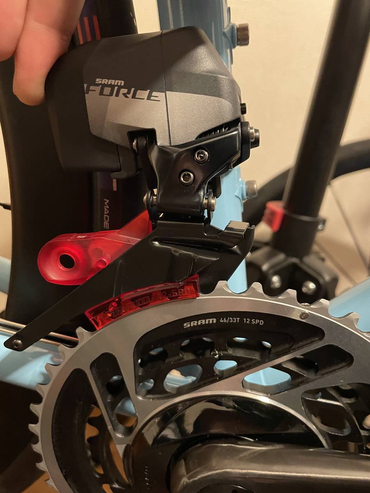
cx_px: 185
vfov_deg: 67.3
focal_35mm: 26
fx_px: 371
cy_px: 246
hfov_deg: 53.1
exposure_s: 1/30
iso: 640
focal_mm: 4.2
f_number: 1.6
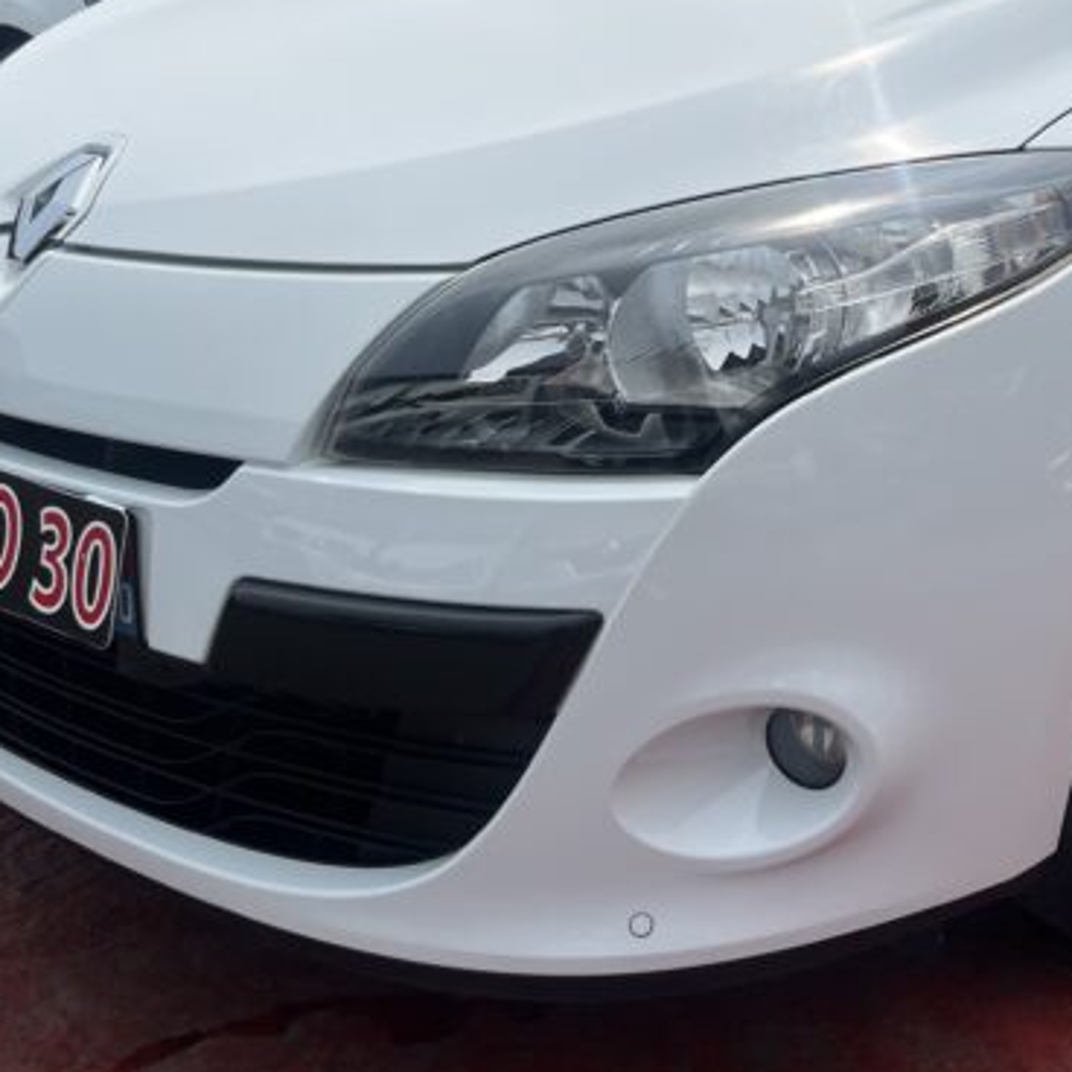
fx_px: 1752
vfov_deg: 33.4
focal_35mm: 50
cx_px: 859
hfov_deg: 33.1
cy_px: 285
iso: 50
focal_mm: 5.1
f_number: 1.6
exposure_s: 1/7874
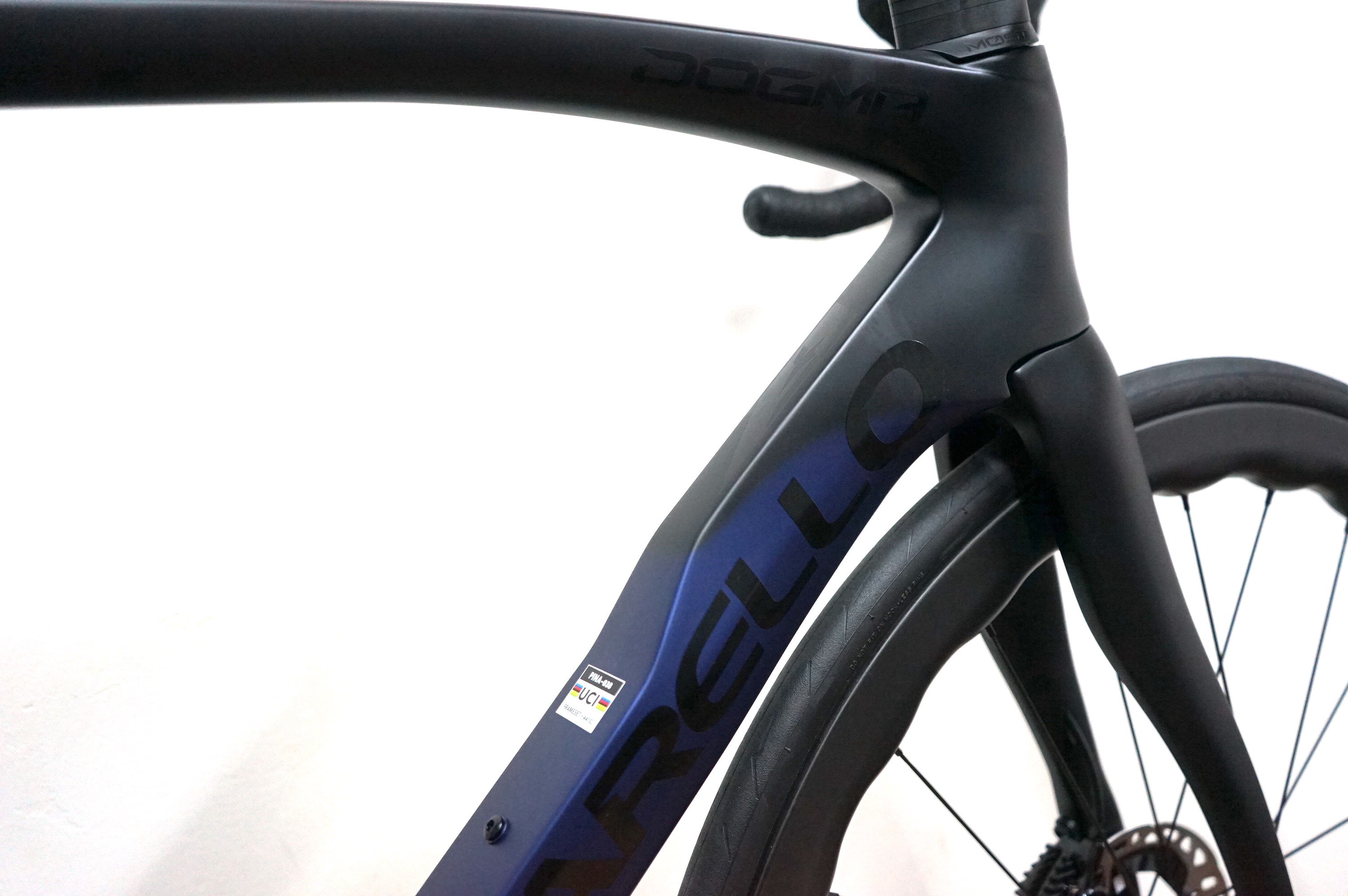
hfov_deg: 58.8
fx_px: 1197
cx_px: 674
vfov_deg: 41.0
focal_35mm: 32
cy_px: 448
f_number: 4
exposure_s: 1/160
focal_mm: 32
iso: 2500
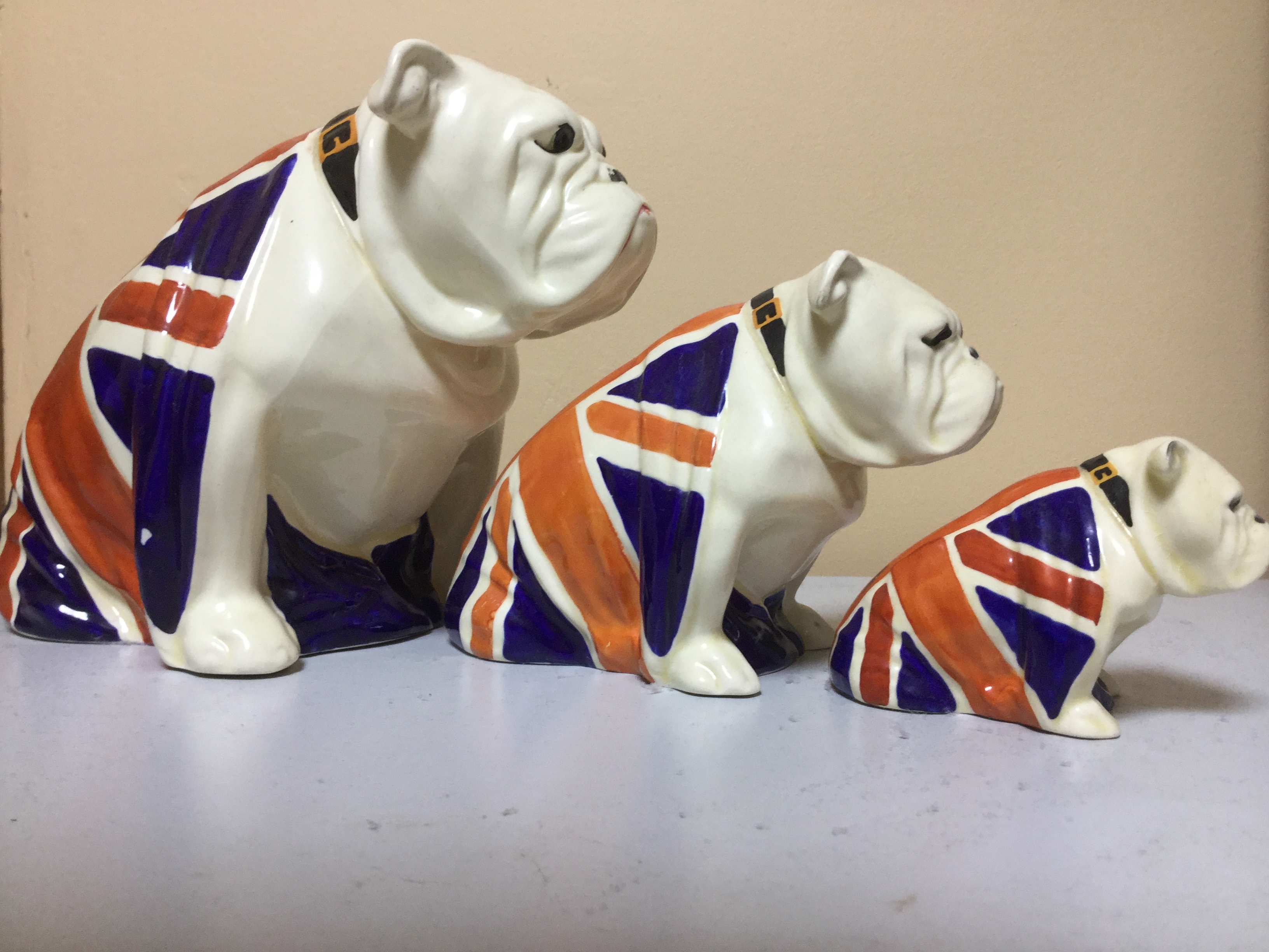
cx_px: 634
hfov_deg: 58.4
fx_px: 1136
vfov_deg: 45.4
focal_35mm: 31
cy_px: 476
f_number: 2.4
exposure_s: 1/33
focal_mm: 3.3
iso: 80
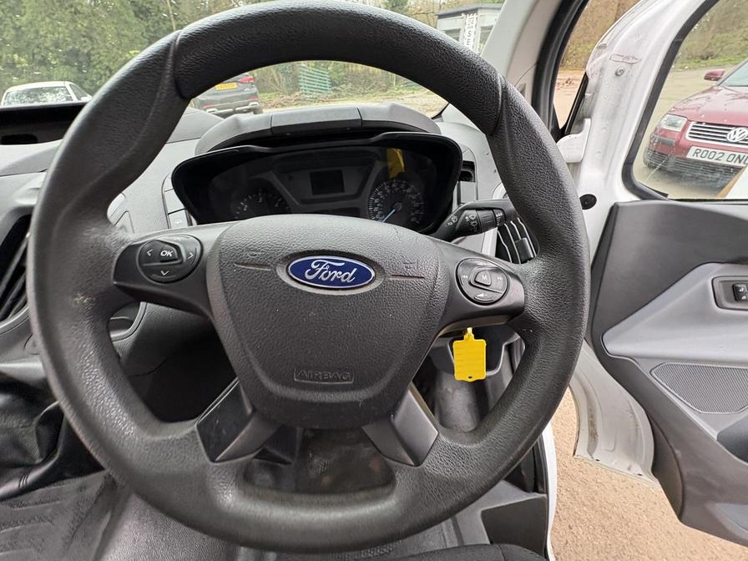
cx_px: 374
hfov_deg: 102.1
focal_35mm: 14
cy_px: 280
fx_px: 303
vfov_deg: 85.7
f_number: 2.2
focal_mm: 2.22
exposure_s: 1/67
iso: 200
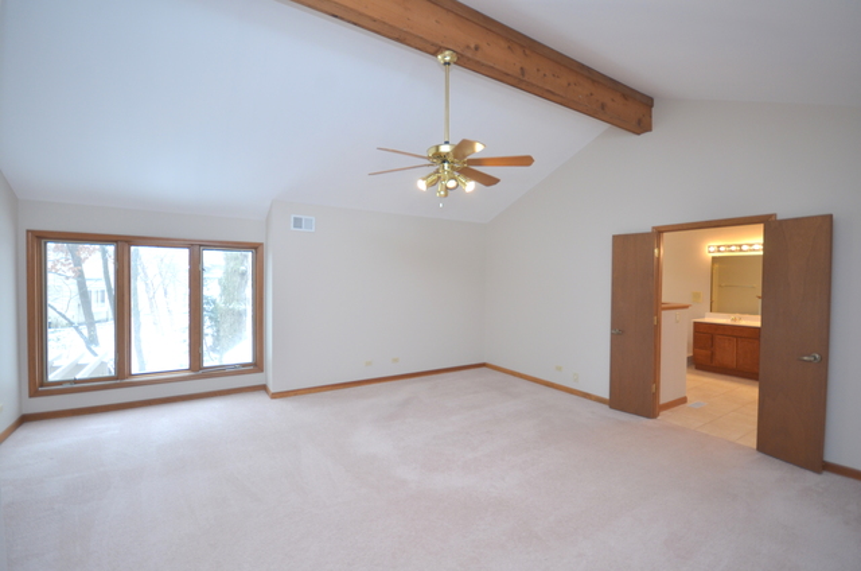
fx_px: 358
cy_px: 286
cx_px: 430
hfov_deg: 100.5
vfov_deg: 77.1
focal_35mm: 15
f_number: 4
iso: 400
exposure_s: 1/60
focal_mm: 10
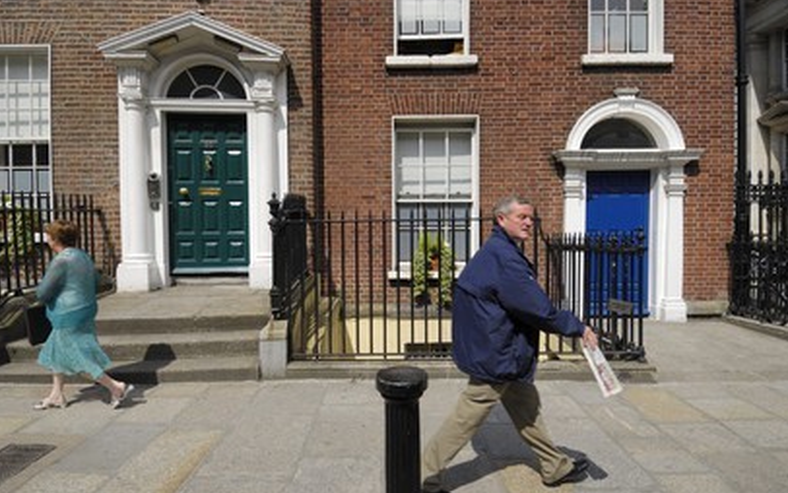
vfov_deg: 62.3
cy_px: 241
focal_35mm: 19
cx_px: 401
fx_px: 408
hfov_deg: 88.0
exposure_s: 1/160
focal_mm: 12
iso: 100
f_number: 11
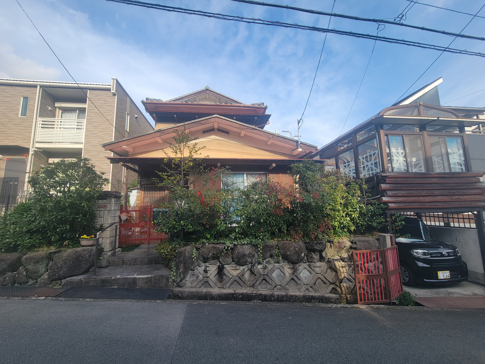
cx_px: 242
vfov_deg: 89.9
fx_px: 182
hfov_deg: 106.2
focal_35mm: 13
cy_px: 182
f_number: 2.2
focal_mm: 2.2
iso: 50
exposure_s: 1/550
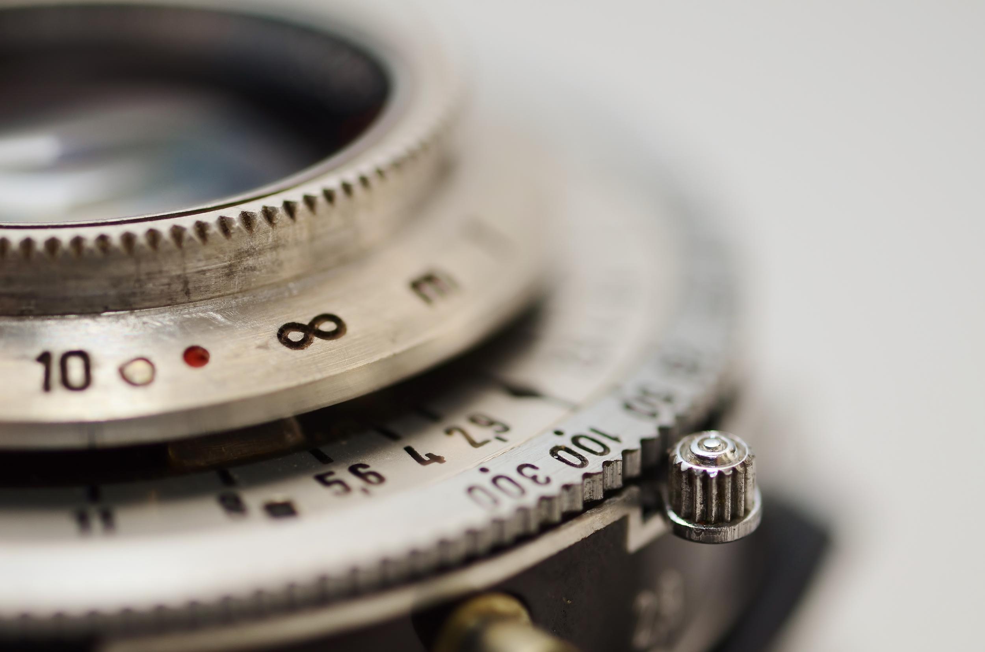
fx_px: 2253
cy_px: 326
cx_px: 492
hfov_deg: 24.7
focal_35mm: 82
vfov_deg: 16.5
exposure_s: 1/15
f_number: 5
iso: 160
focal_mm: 55
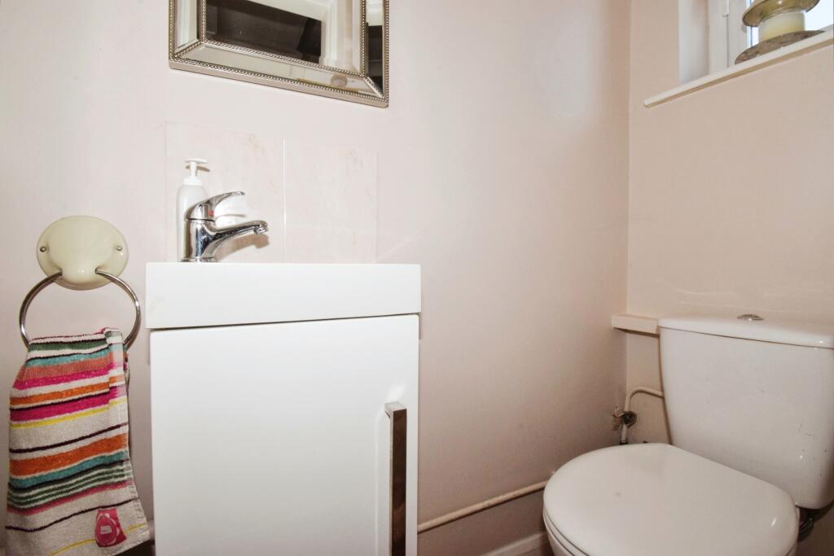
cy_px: 278
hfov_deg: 100.4
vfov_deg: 77.3
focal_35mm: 15
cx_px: 417
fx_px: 348
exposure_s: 1/60
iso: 1000
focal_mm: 10
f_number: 20
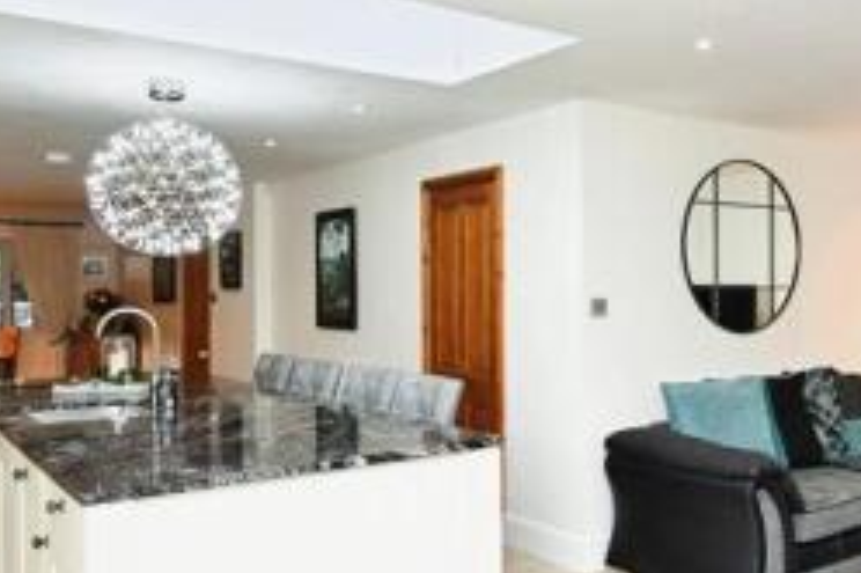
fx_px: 884
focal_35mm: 37
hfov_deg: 49.4
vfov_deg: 35.9
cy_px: 307
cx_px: 665
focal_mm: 14
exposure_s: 1/60
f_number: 4
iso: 640
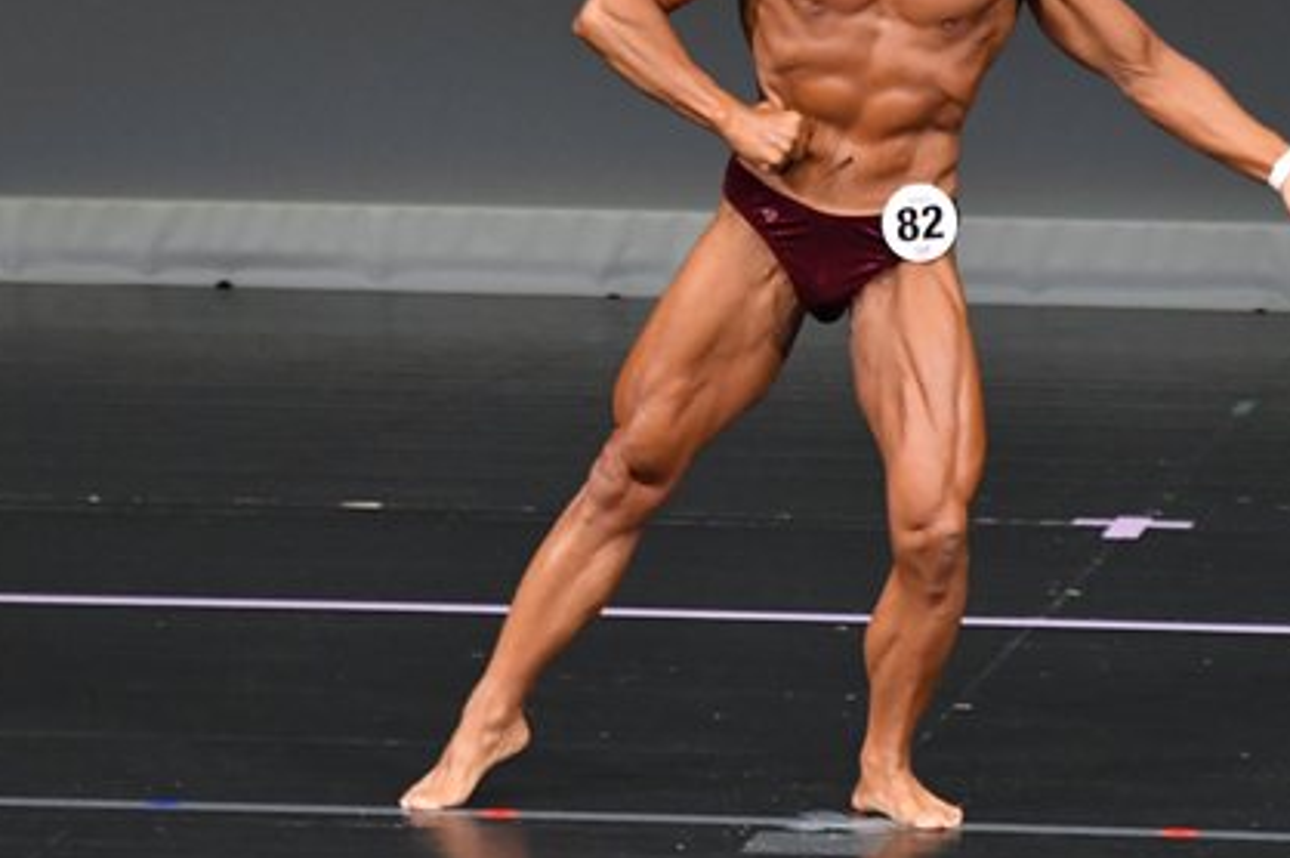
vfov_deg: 2.1
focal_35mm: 640
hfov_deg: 3.2
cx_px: 779
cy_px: 191
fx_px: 22915
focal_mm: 230
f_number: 5.6
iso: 4000
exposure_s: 1/400
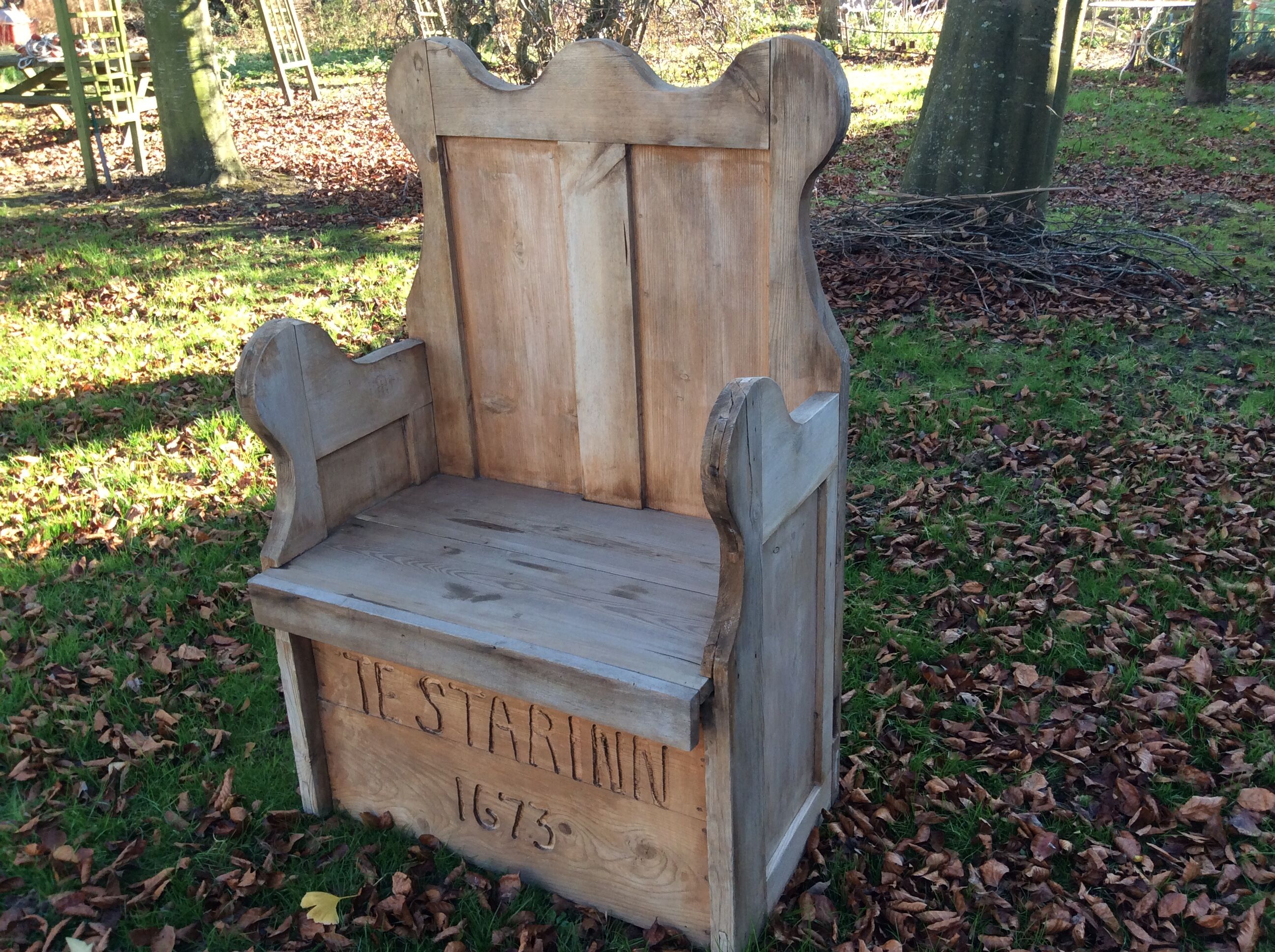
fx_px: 1177
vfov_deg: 44.1
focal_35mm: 32
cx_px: 638
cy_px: 476
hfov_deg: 56.9
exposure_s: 1/100
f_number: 2.4
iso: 40
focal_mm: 3.3
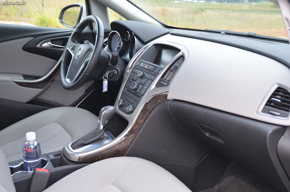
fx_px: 338
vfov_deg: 31.8
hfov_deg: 46.5
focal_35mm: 42
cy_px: 96
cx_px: 145
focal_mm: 28
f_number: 4
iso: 900
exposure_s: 1/500
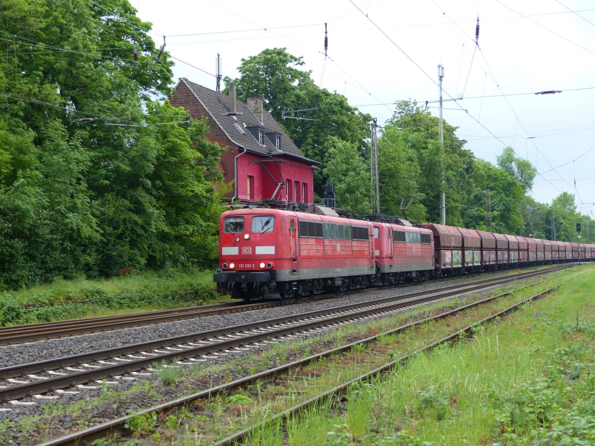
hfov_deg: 30.7
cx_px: 298
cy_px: 223
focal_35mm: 63
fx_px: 1083
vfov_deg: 23.3
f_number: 2.8
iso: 160
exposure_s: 1/500
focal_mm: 11.4
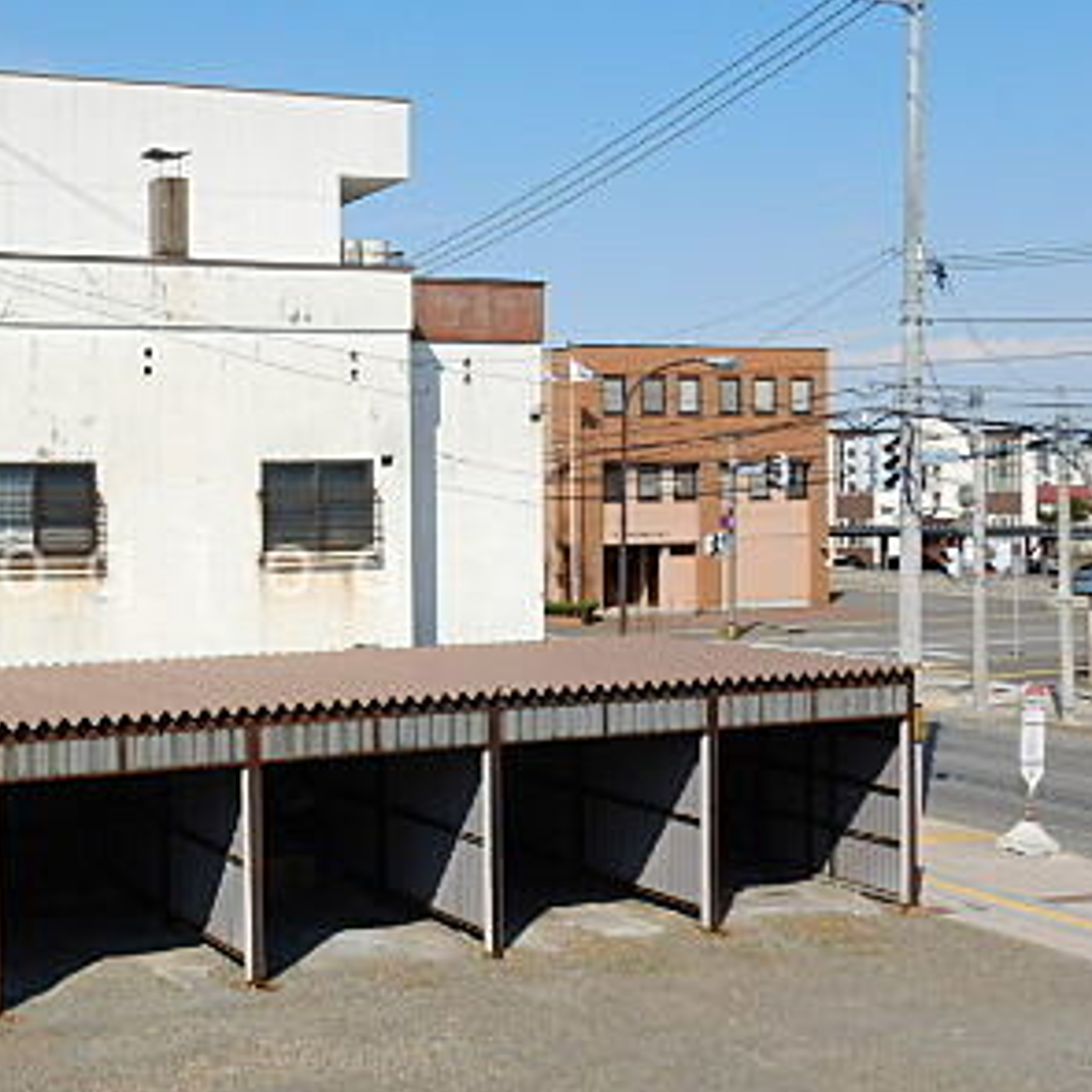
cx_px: 167
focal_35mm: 46
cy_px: 563
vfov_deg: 36.8
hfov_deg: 35.2
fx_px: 1642
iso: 125
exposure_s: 1/1000
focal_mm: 4.3
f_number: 4.1
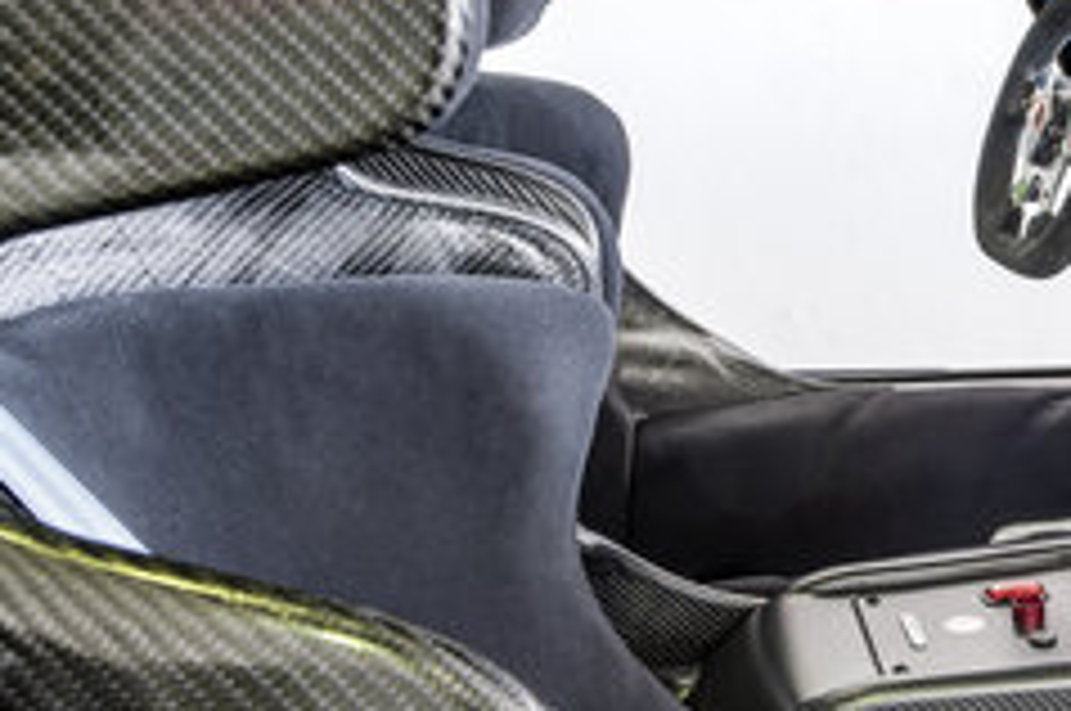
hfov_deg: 34.7
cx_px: 1026
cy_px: 472
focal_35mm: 53
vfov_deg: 25.3
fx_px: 1575
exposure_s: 1
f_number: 11
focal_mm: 21
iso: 100
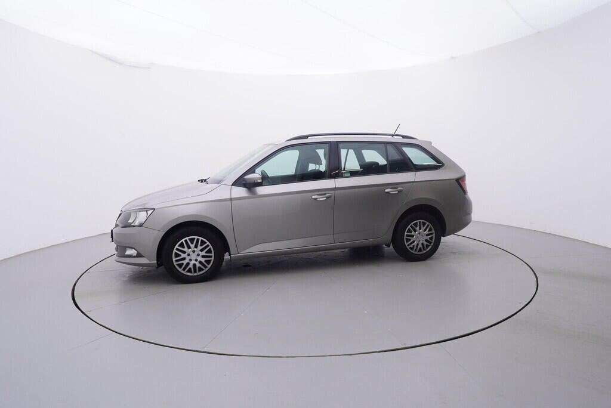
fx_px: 382
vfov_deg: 56.2
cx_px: 306
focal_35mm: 22
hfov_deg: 77.3
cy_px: 204
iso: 200
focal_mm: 15
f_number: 5
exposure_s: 1/80
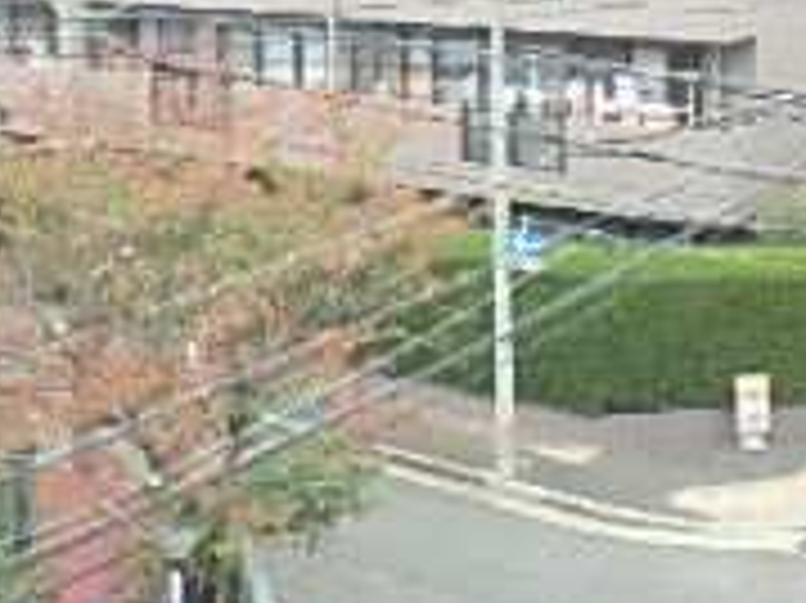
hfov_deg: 25.6
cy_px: 18
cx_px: 180
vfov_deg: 19.1
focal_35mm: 75
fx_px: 1745
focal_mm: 3.7
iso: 125
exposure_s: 1/100
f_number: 3.5
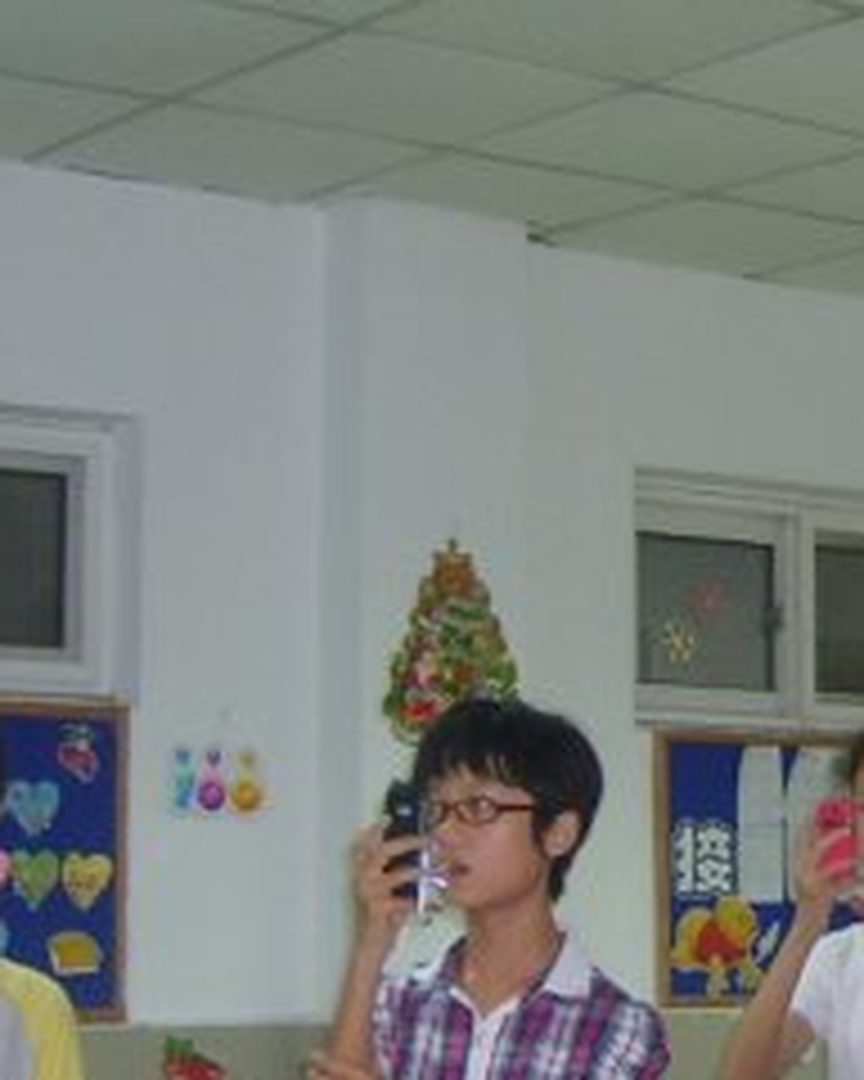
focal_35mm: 98
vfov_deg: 19.6
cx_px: 1071
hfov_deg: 15.1
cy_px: 619
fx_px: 3132
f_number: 2.8
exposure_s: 1/45
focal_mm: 5.8
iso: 133
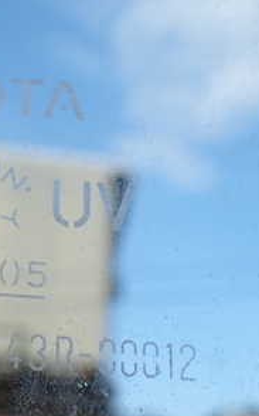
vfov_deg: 31.5
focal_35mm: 65
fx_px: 736
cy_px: 248
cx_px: -42
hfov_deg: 19.0
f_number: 3.2
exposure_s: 1/500
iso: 100
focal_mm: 5.4
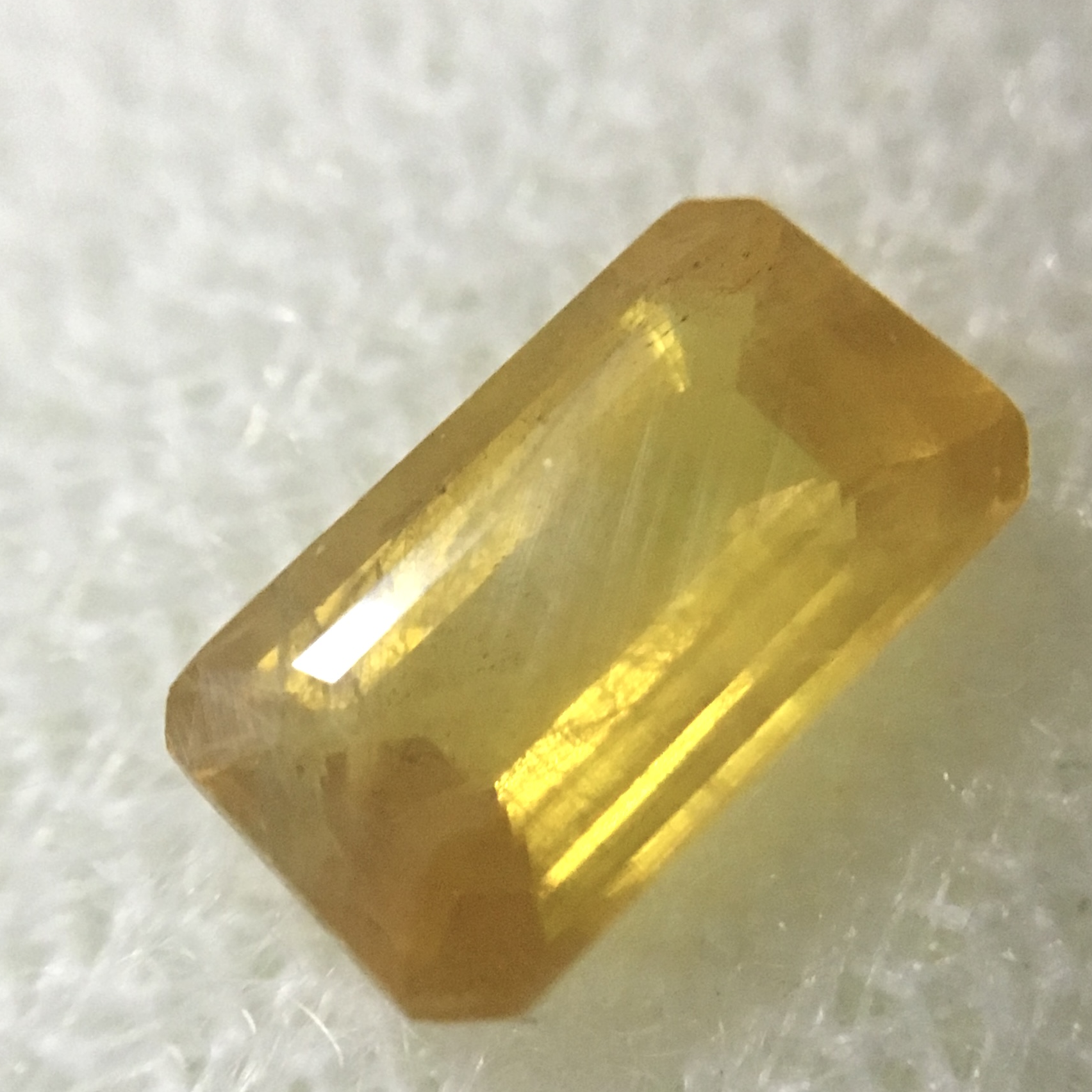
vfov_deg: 43.8
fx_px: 1356
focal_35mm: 38
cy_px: 585
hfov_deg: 43.8
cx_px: 580
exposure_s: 1/25
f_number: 2.2
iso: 200
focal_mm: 4.15
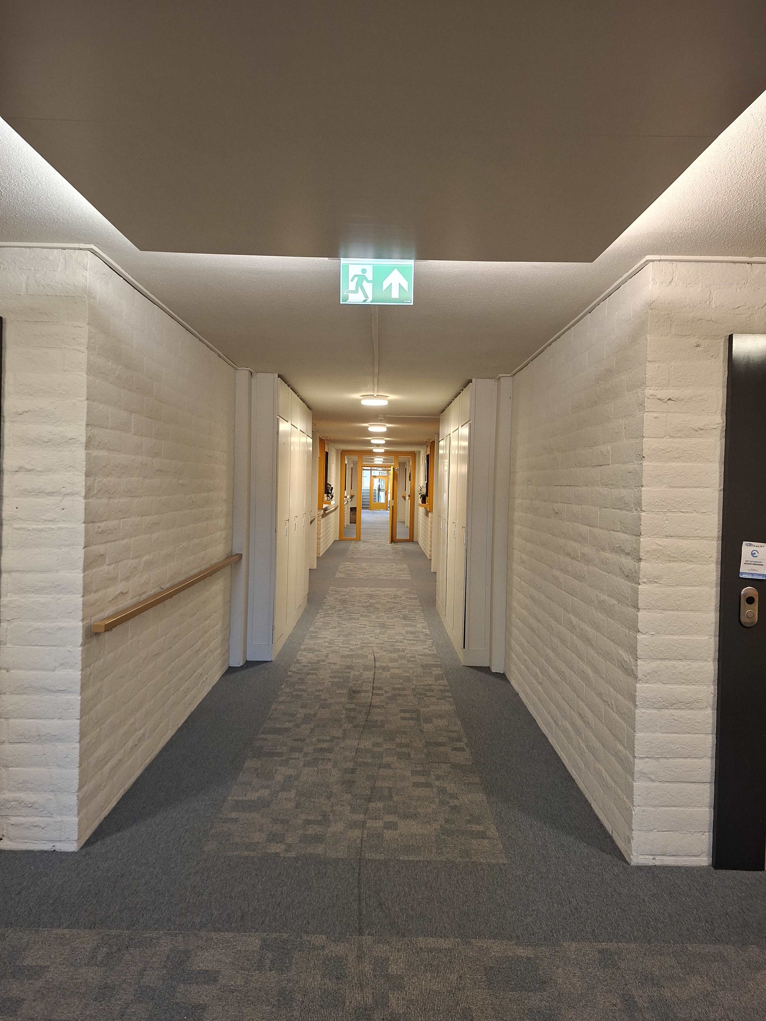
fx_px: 679
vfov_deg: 73.9
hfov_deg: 58.9
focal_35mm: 23
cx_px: 383
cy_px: 510
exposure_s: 1/60
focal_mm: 5.54
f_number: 1.8
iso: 160
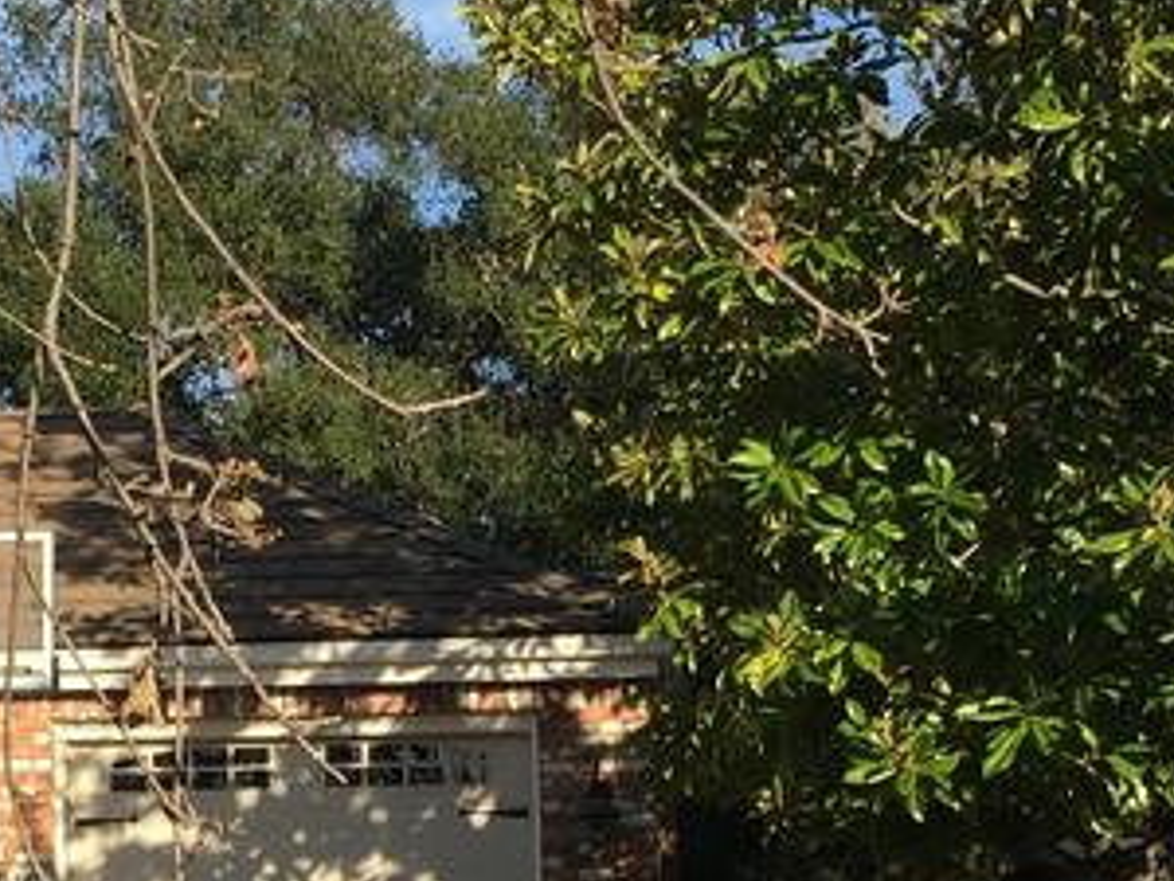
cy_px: 979
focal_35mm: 99
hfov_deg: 19.7
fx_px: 3358
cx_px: 329
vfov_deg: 14.6
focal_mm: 4.15
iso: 32
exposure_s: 1/1319
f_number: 2.2
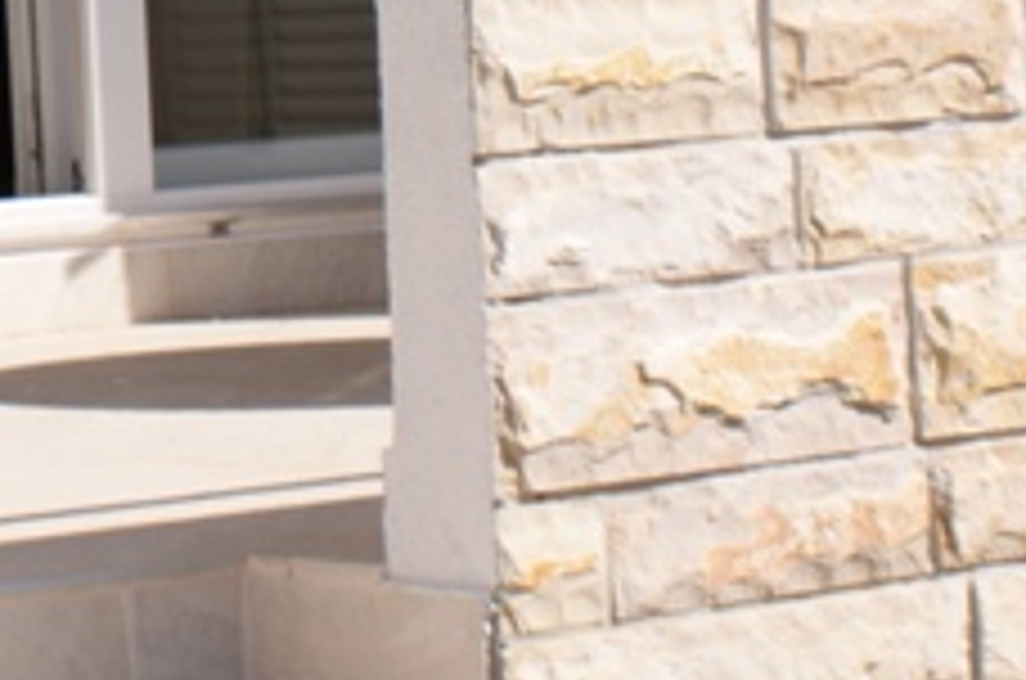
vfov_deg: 7.1
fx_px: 5375
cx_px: -54
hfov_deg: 10.8
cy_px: -408
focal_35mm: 189
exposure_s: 1/160
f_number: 10
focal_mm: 28
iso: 100
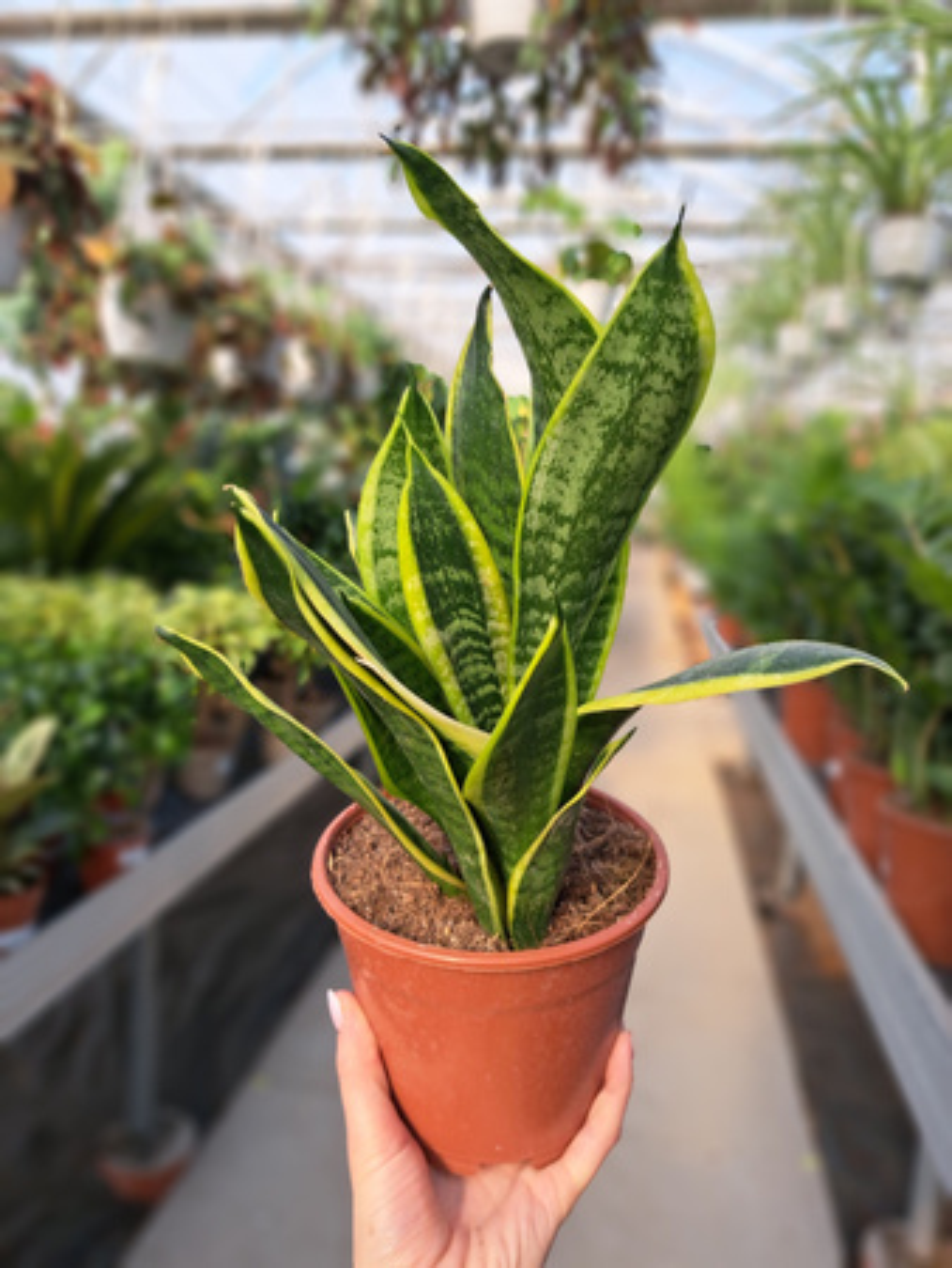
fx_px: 879
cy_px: 634
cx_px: 476
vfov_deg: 71.6
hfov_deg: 56.9
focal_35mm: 24
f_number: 1.8
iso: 50
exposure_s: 1/242
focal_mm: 5.23
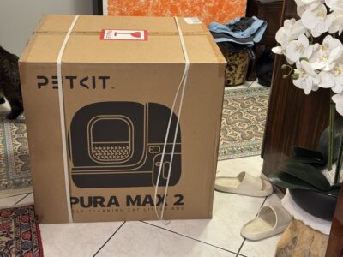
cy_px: 128
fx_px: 476
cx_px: 172
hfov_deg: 39.7
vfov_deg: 30.3
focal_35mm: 48
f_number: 1.78
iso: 500
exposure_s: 1/33
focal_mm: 6.76
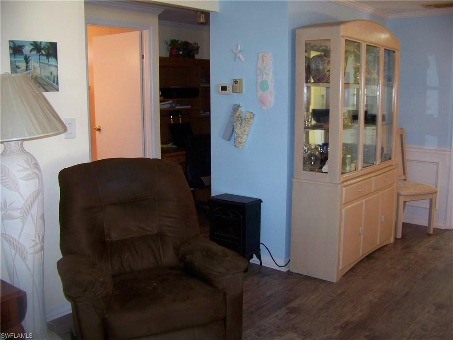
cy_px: 170
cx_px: 226
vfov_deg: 39.7
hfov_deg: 51.4
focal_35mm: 36
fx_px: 471
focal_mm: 5.85
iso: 200
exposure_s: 1/30
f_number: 2.8
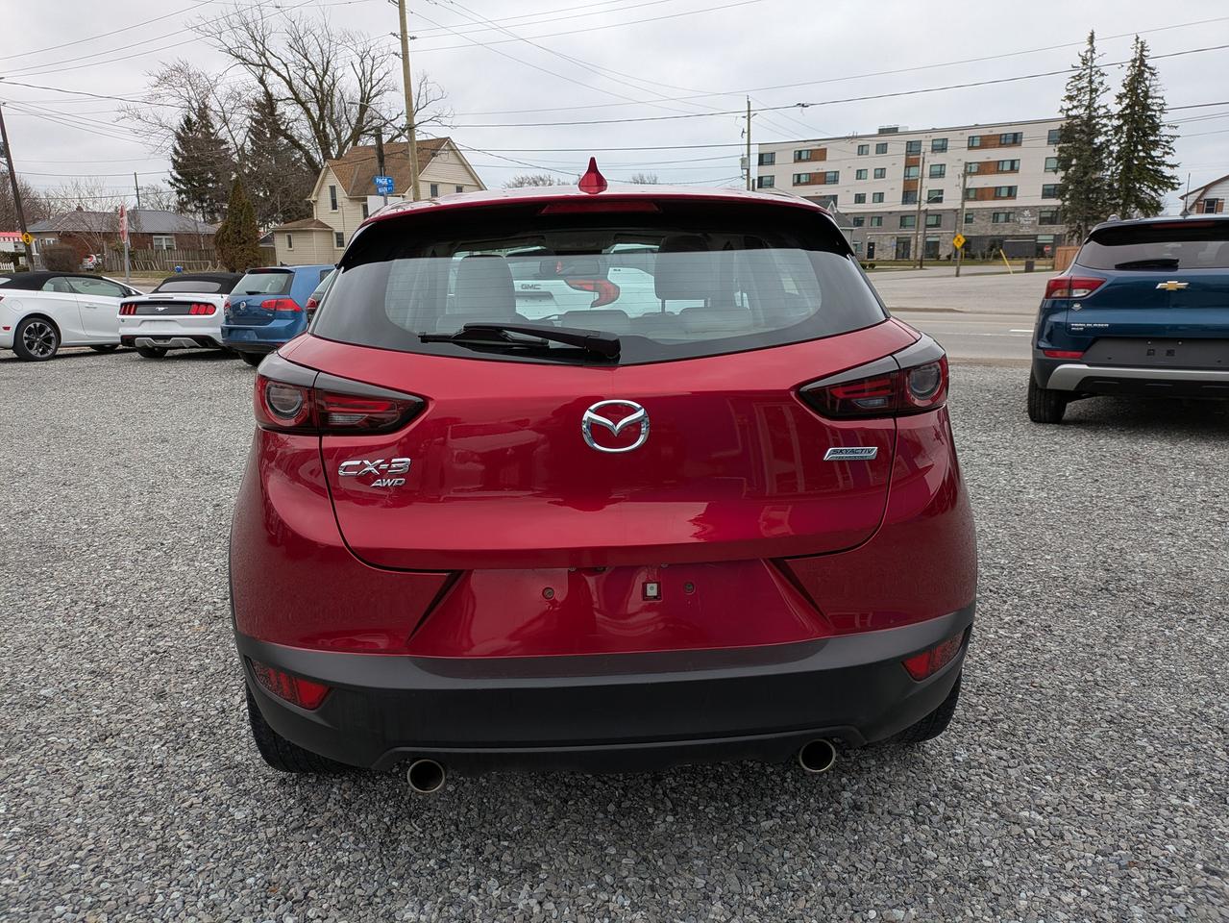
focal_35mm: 25
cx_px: 614
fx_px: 888
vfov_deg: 54.9
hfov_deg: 69.4
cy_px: 462
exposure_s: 1/511
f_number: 1.89
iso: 45
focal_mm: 5.43
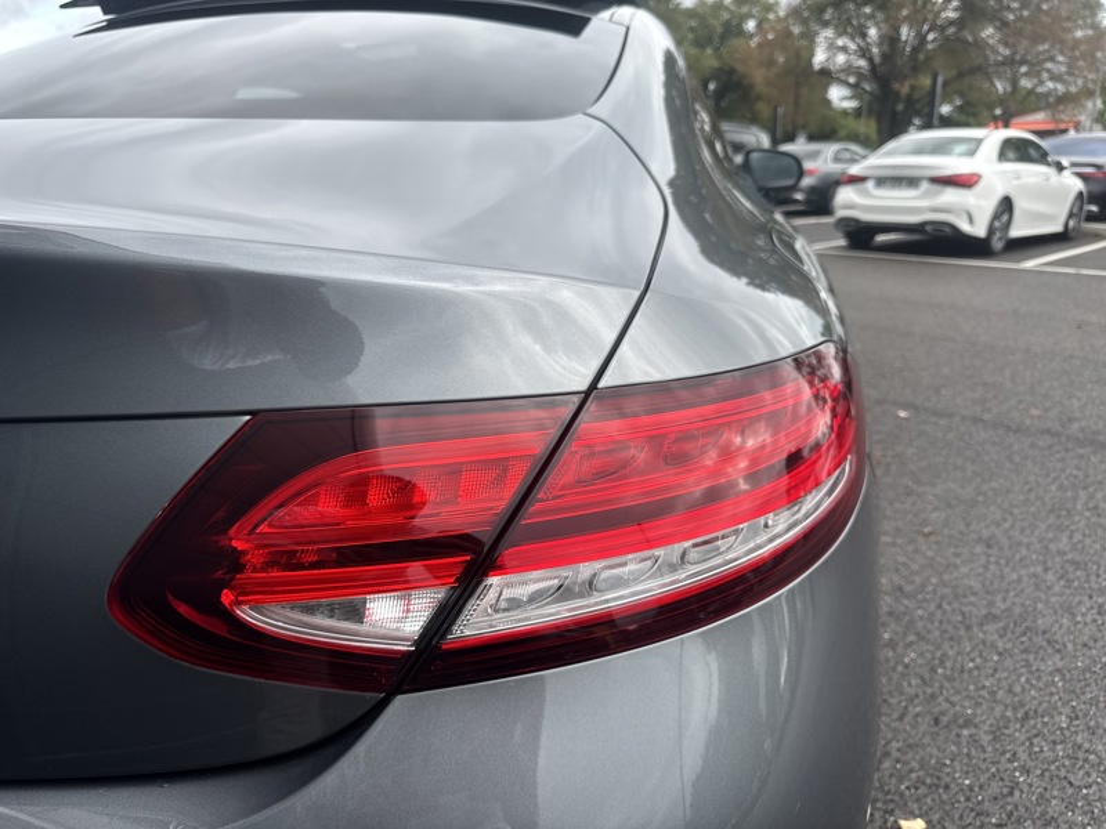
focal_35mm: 24
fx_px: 767
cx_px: 553
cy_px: 414
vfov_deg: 56.8
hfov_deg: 71.6
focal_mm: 6.76
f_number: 1.78
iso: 80
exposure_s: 1/1215
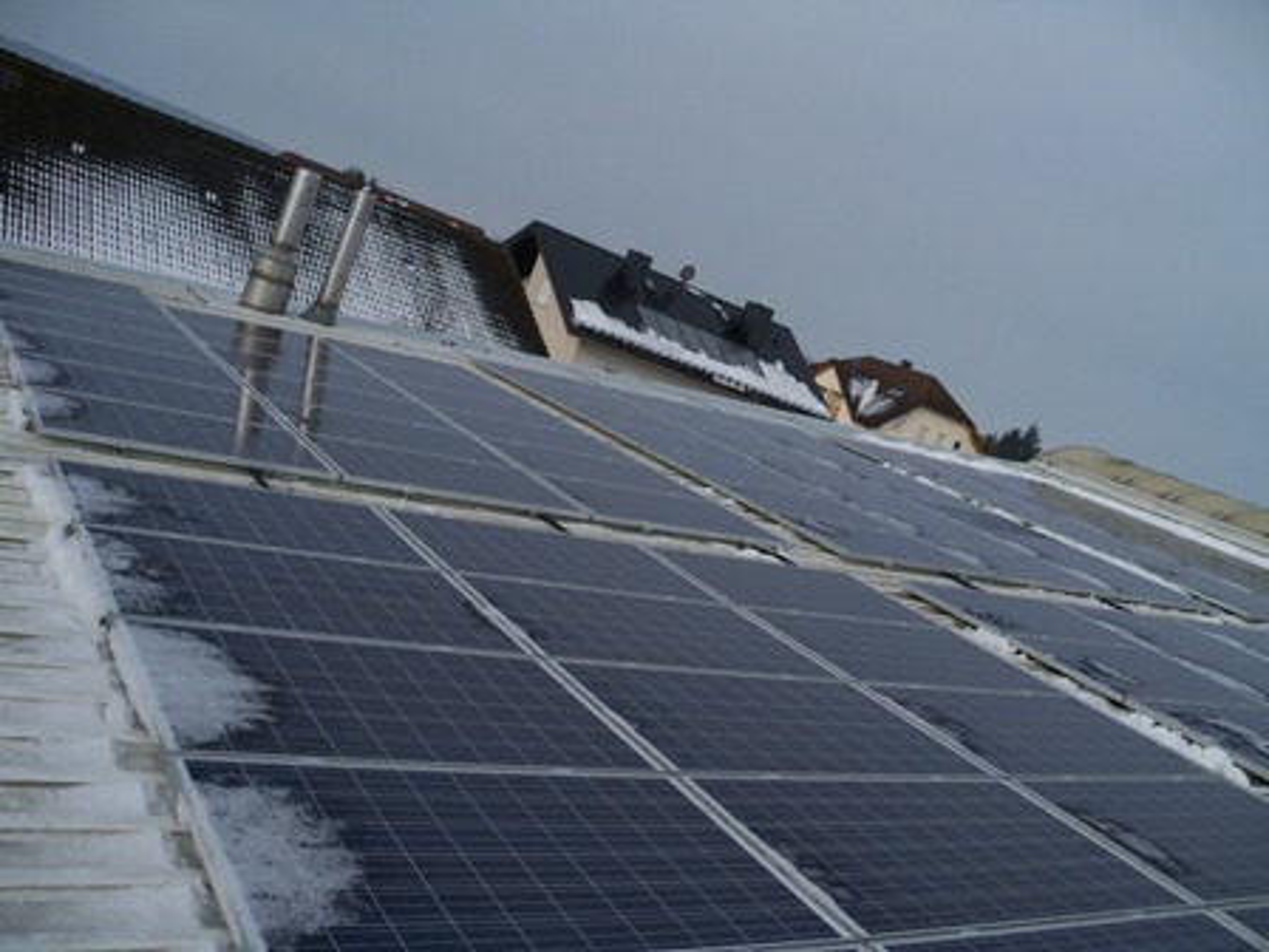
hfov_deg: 52.6
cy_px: 476
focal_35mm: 35
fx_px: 1283
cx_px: 634
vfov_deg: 40.7
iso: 64
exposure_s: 1/800
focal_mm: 6.2
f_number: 3.5
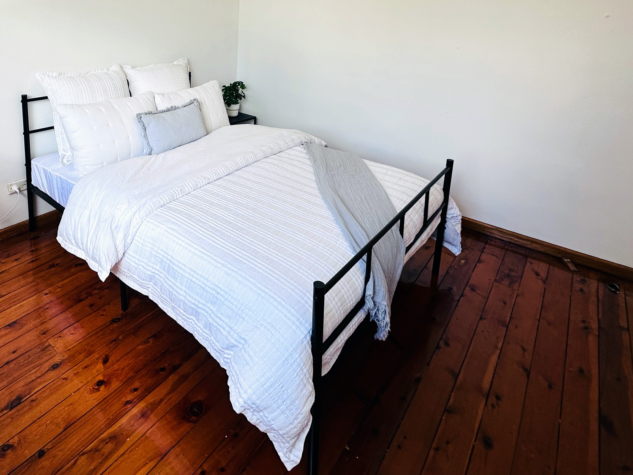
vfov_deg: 54.4
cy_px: 87
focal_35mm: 23
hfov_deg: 71.2
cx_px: 198
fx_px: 421
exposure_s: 1/152
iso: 40
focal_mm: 2.22
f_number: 2.2
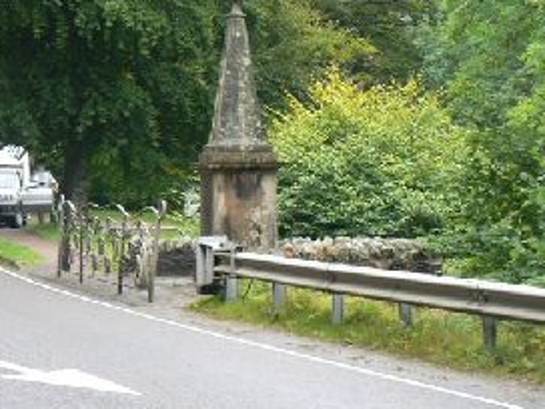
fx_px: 2330
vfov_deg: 10.0
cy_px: 156
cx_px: 250
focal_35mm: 148
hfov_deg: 13.3
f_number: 3.2
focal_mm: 18.6
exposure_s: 1/30
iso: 80
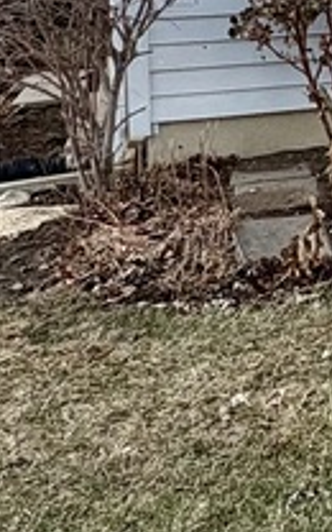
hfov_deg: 14.3
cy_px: -102
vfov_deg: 24.4
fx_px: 1115
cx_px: 651
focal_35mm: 77
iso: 50
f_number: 2.2
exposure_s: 1/105
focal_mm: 2.22
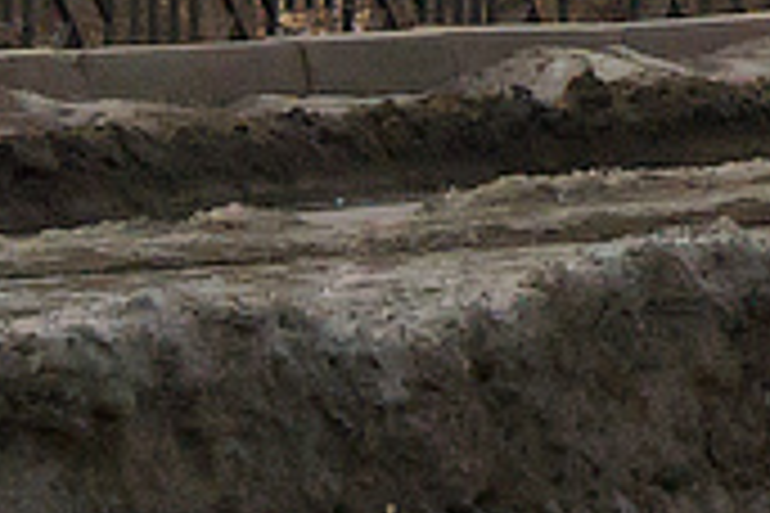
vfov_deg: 2.2
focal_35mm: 610
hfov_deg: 3.3
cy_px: -1188
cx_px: 2387
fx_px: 13046
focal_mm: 58
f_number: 6.3
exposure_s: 1/1600
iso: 800
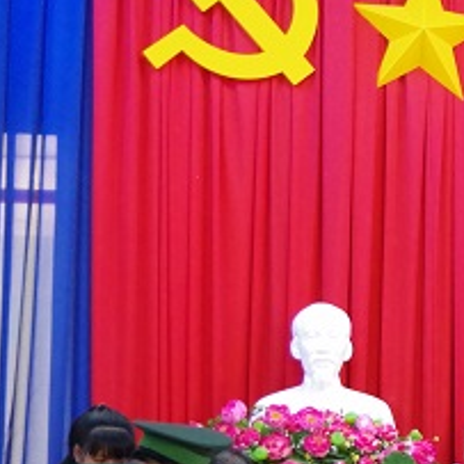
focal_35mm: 117
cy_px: 386
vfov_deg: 14.8
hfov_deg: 13.3
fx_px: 1774
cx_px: 848
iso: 3200
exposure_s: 1/60
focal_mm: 21
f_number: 4
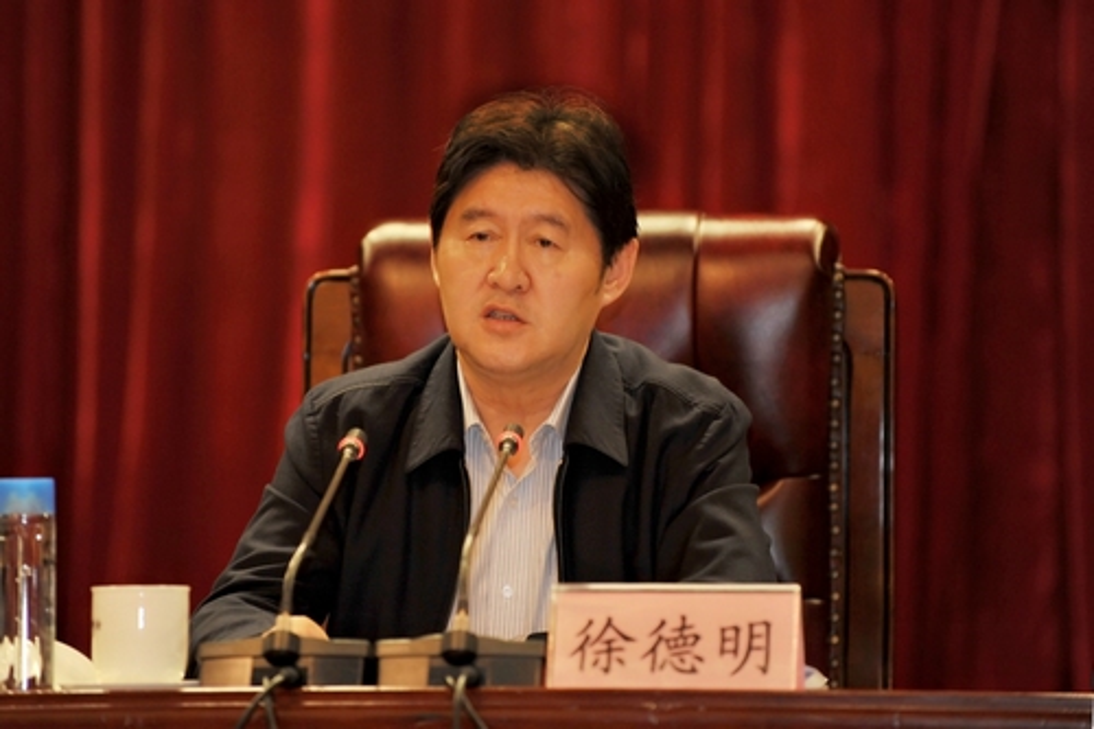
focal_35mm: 200
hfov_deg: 10.3
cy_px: 364
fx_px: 6075
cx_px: 547
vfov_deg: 6.9
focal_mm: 200
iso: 400
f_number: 2.8
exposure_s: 1/60
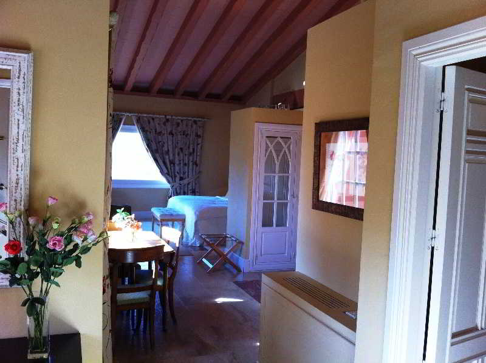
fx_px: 491
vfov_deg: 40.6
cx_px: 243
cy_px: 182
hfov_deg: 52.7
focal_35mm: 35
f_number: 2.8
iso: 100
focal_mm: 3.85
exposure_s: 1/60
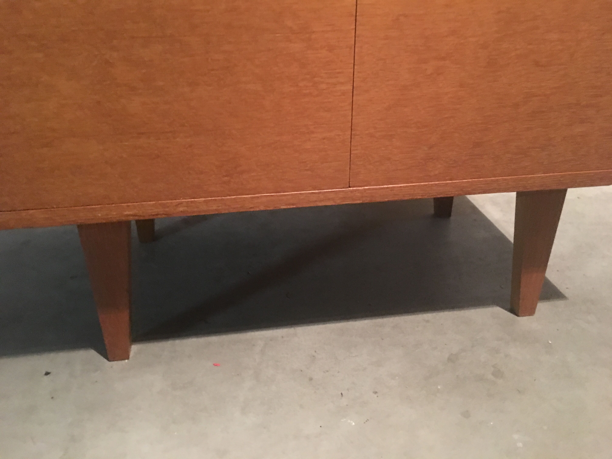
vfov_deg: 48.2
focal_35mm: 29
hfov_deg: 61.7
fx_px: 513
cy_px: 230
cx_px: 306
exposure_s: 1/4
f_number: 2.2
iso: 160
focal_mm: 4.15
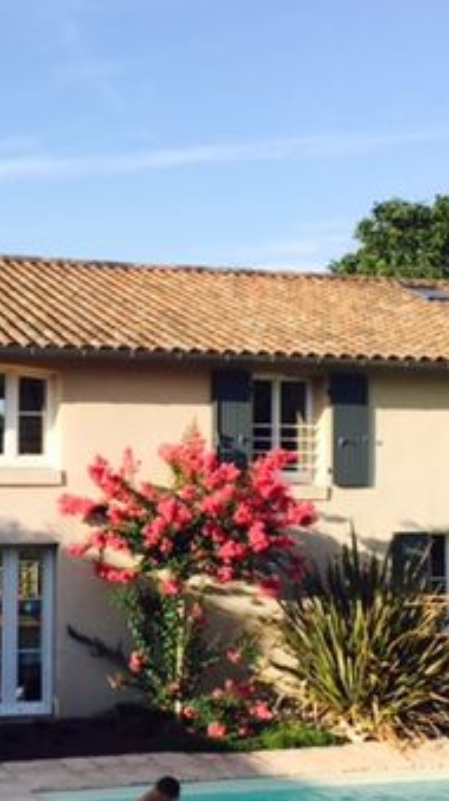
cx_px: 0
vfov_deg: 37.2
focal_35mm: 56
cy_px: 395
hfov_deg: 20.7
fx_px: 1189
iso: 32
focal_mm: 4.15
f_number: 2.2
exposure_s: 1/1041
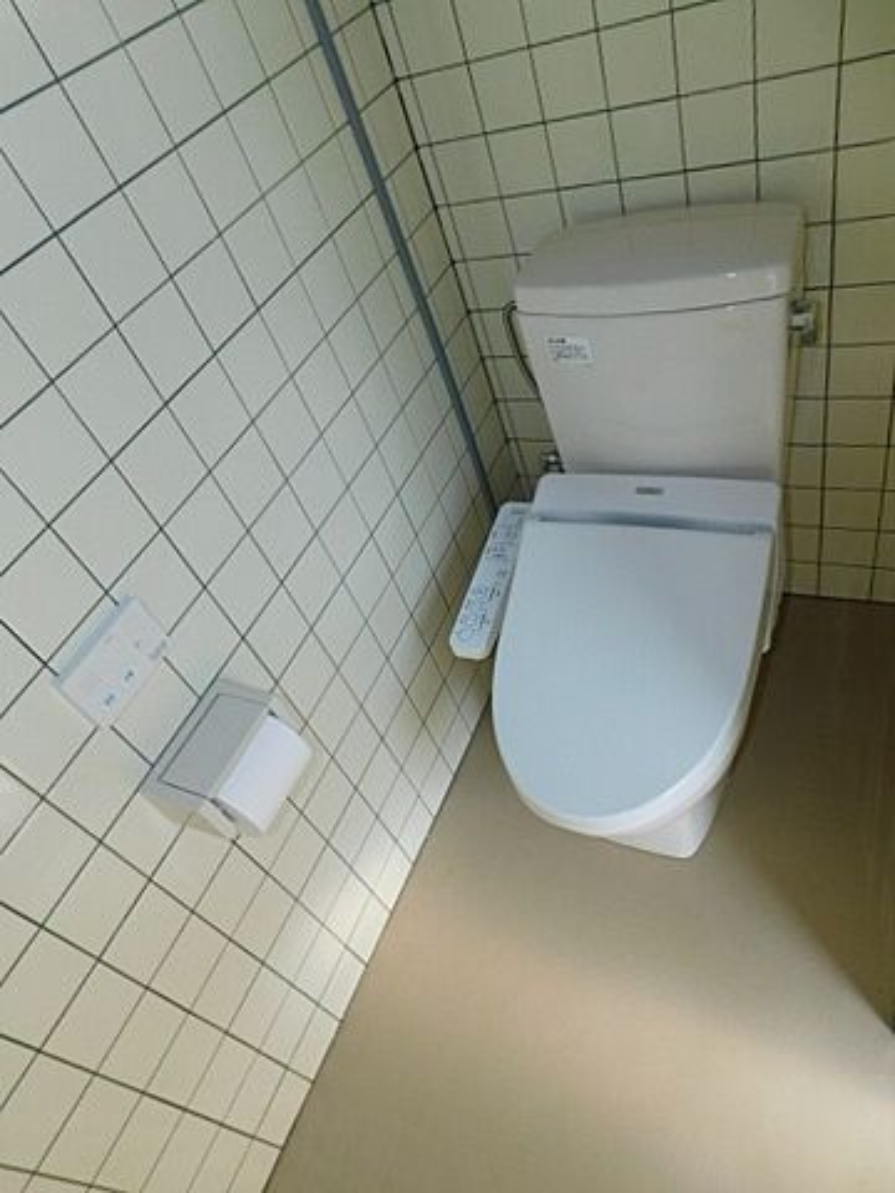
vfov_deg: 73.9
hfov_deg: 58.9
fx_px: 793
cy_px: 596
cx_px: 448
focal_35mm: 23
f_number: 3
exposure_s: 1/320
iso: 125
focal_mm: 4
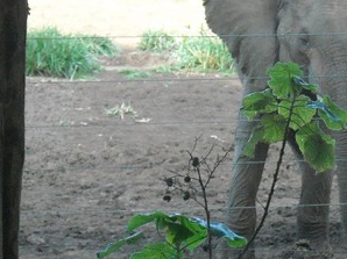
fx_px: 2825
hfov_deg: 7.0
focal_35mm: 282
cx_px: 341
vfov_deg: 5.3
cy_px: 121
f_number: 4.7
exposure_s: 1/250
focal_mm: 17.1
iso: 496
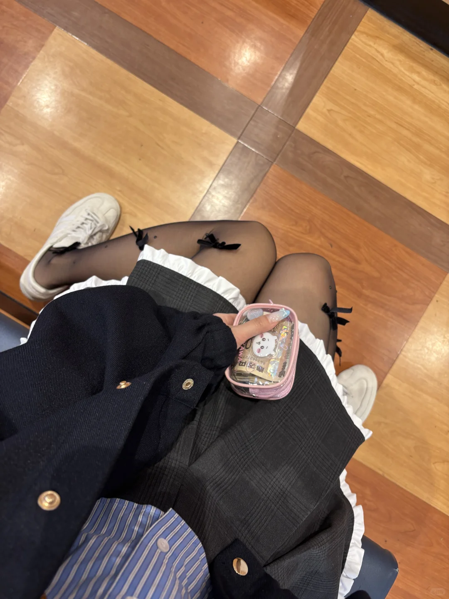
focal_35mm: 26
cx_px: 224
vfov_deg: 67.3
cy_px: 300
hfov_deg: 53.1
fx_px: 450
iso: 125
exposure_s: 1/87
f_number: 1.6
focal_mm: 5.96
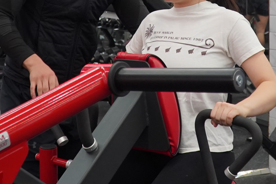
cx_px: 151
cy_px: -23
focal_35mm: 89
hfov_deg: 22.9
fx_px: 682
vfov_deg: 14.9
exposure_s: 1/160
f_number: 4
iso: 2000
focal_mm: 24
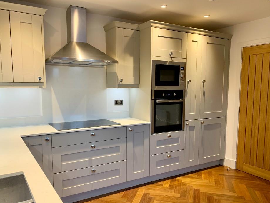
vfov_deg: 48.2
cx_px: 136
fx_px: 226
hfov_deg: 61.6
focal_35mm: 29
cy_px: 113
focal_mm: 4.25
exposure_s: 1/50
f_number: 1.8
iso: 80
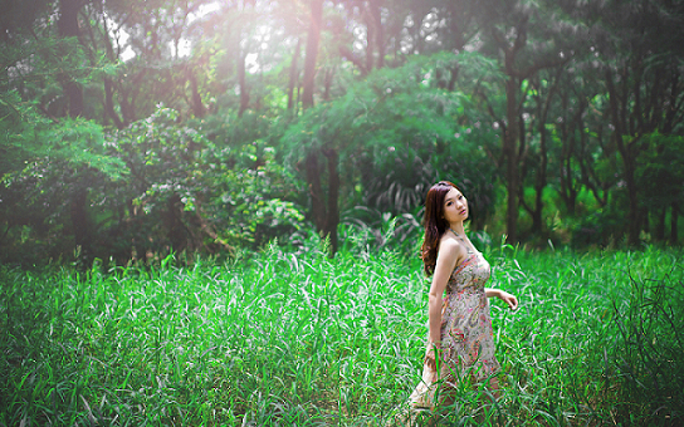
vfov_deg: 35.3
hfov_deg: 54.0
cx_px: 339
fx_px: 671
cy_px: 201
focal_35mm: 36
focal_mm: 35
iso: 100
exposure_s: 1/640
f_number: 1.4
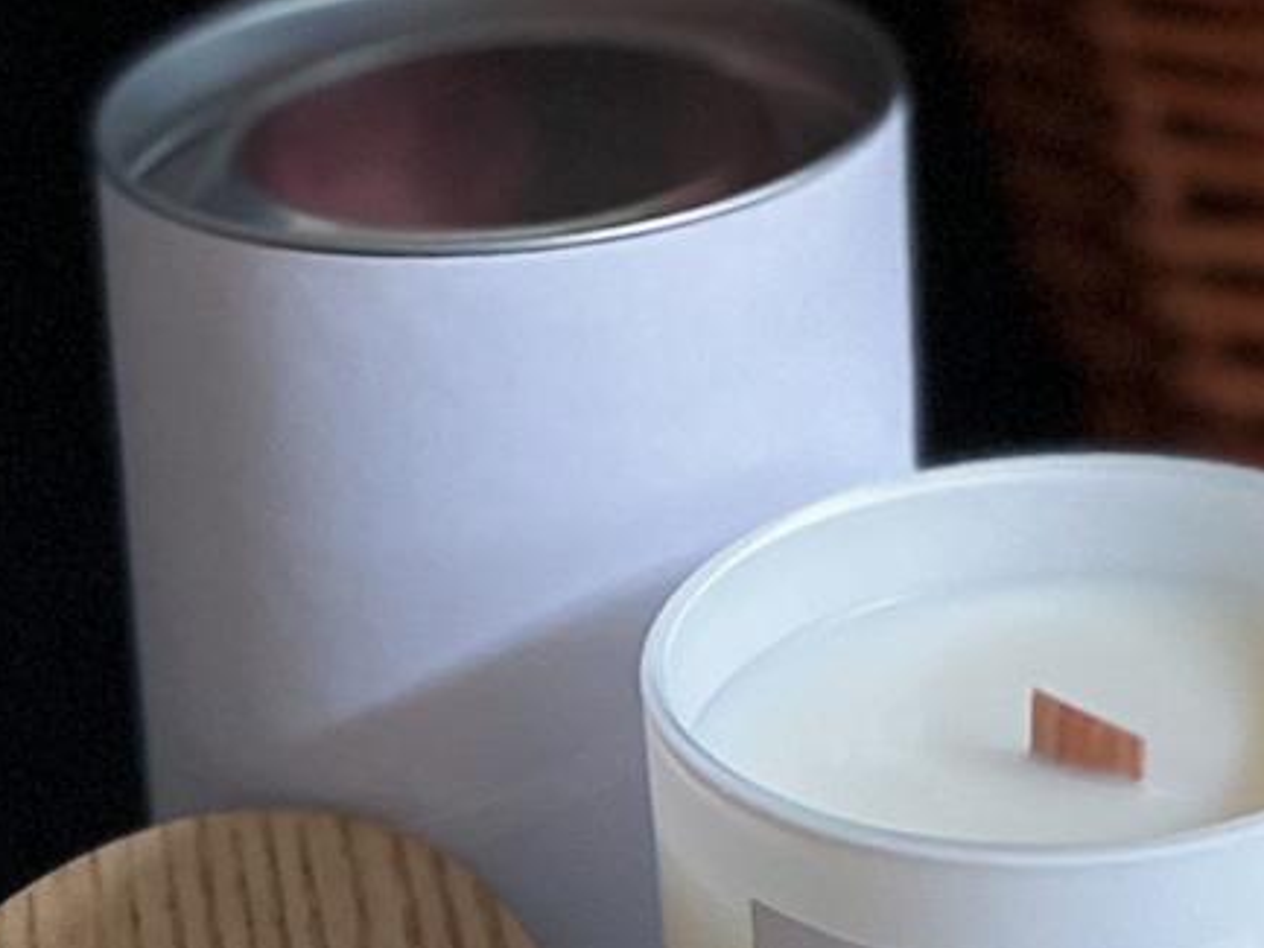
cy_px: -251
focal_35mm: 120
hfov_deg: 14.8
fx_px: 4383
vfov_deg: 12.0
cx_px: 2087
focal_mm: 5.7
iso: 400
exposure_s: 1/60
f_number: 1.5
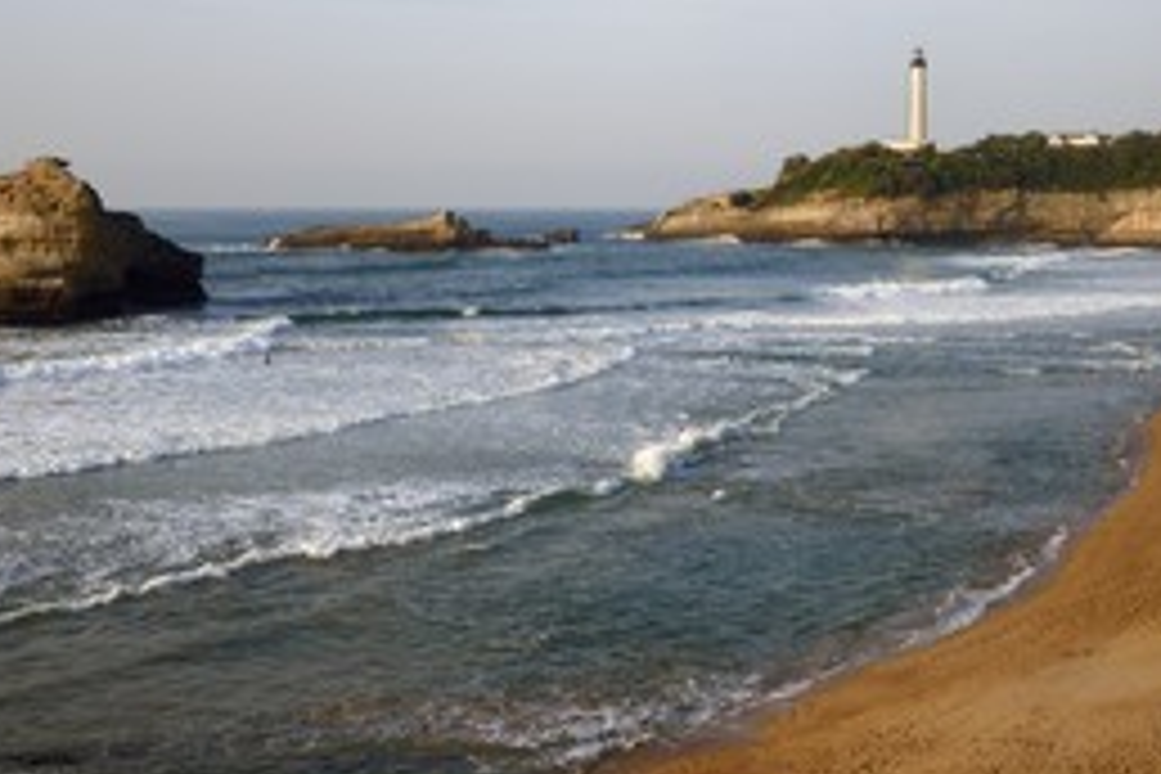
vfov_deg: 26.0
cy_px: 333
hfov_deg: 37.9
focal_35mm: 52
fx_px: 1677
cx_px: 729
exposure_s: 1/250
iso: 200
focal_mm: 32
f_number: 13
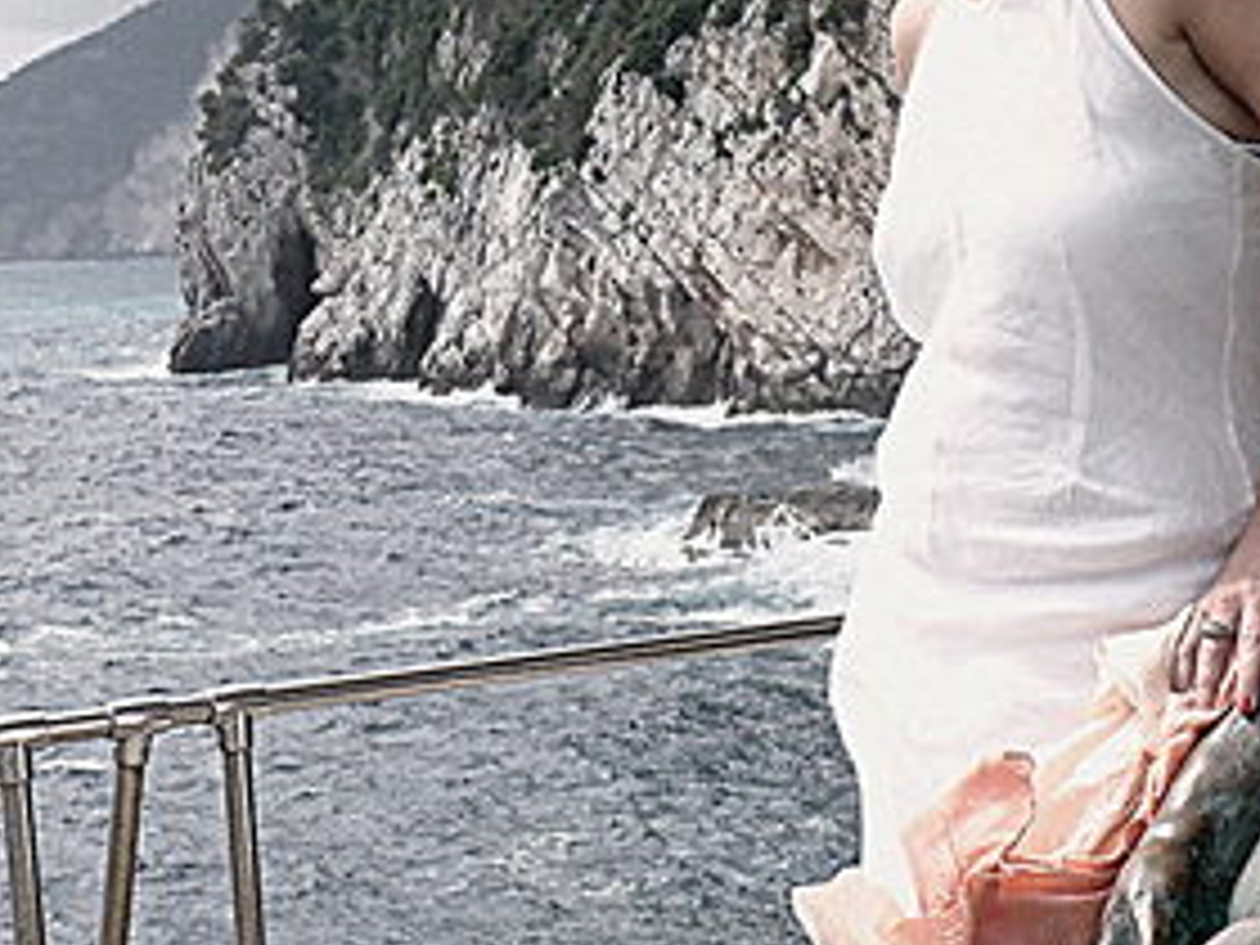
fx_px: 3276
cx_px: 734
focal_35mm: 90
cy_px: 490
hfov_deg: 21.8
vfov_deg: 16.4
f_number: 5
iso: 80
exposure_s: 1/250
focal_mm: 7.4
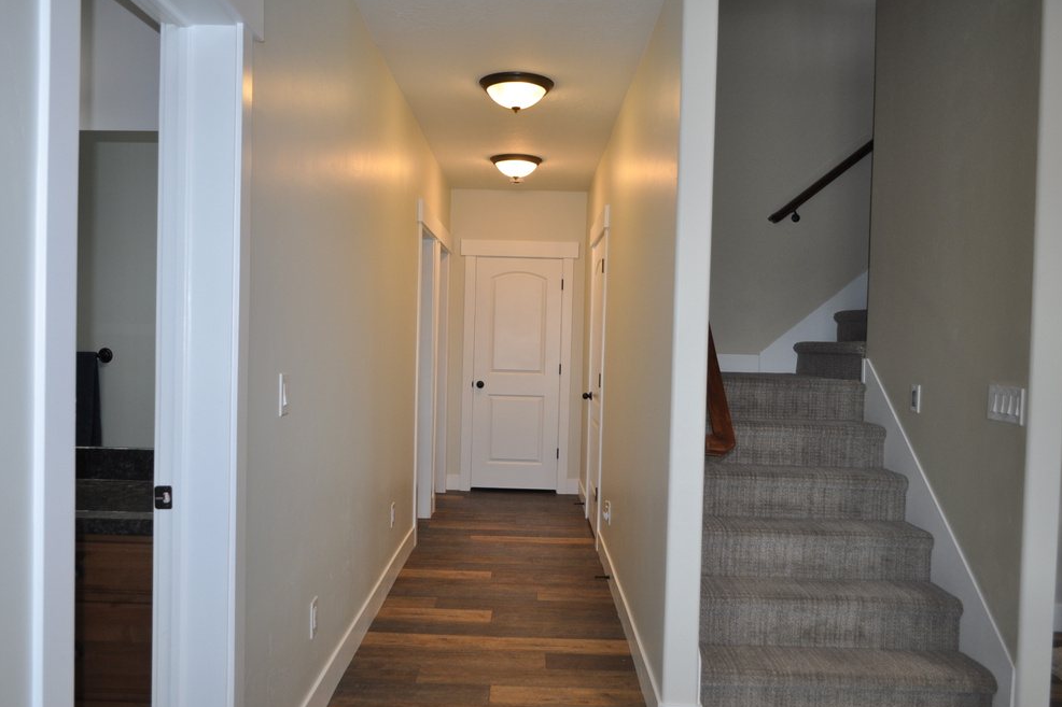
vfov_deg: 46.4
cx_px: 516
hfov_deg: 65.5
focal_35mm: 28
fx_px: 826
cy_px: 363
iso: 400
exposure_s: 1/125
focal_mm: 18
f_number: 3.5
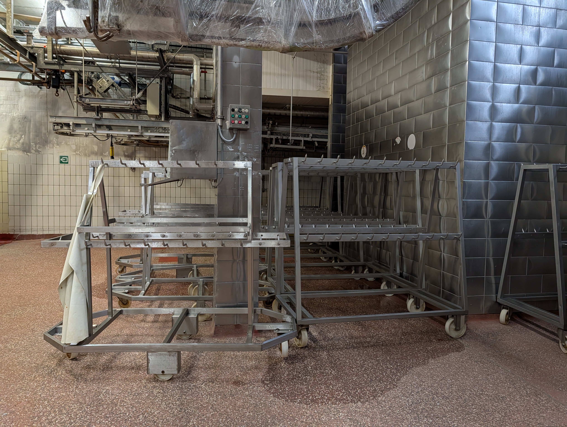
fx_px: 394
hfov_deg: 71.5
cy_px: 214
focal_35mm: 24
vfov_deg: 56.9
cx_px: 284
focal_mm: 6.9
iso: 373
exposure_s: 1/100
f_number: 1.68
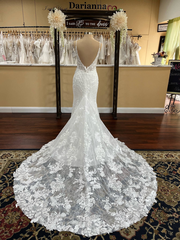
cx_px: 90
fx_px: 180
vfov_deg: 67.3
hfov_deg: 53.0
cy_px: 120
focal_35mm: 26
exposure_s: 1/140
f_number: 1.6
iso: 32
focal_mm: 5.1
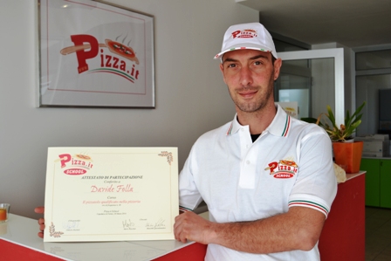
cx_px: 196
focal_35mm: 39
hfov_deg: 49.5
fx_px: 424
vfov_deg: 34.2
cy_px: 130
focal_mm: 26
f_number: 5.6
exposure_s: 1/80
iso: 100
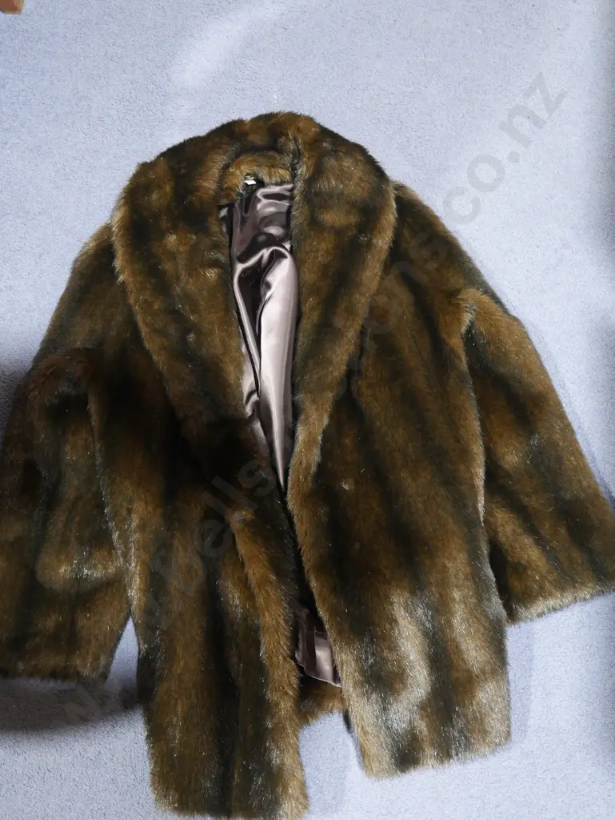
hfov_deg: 32.9
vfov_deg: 42.9
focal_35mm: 44
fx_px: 1041
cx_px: 308
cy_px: 410
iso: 2000
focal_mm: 22
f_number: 4.7
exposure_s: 1/60
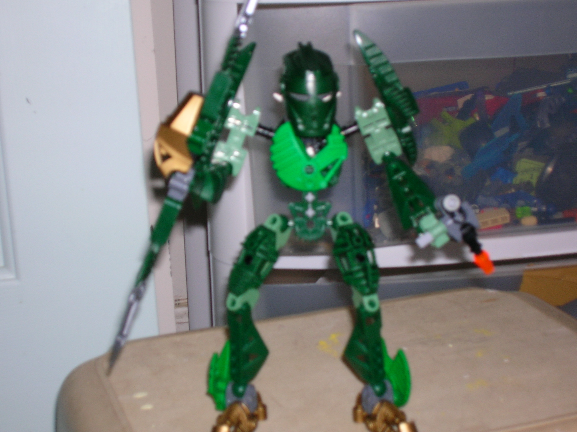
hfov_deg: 26.4
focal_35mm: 74
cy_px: 216
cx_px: 288
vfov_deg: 19.9
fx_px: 1232
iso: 50
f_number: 4
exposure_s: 1/60.1
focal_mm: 12.3
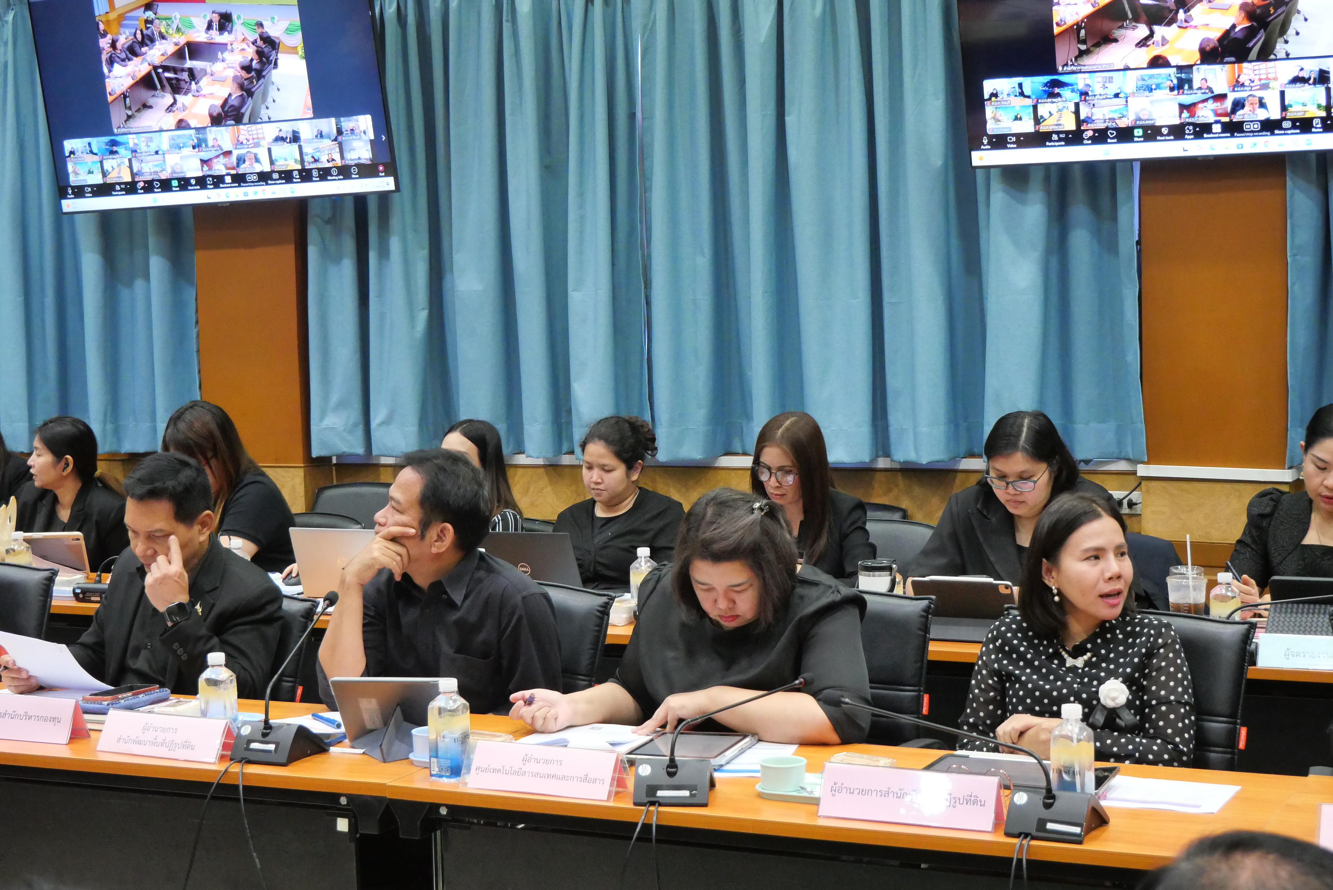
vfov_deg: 24.2
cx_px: 666
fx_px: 2075
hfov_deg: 35.6
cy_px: 445
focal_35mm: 56
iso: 3200
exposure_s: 1/50
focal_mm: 27
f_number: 5
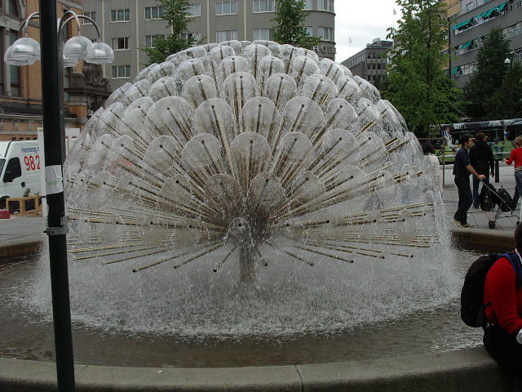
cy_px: 196
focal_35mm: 52
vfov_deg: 28.0
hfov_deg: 36.8
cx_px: 261
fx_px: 784
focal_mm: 7.8
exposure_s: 1/125
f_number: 5.5
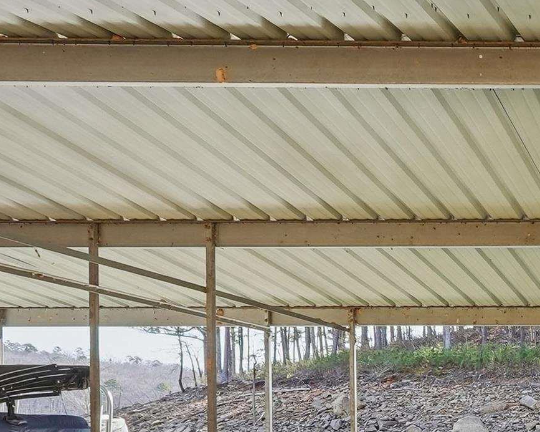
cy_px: 472
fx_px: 831
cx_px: 762
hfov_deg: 27.6
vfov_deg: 26.8
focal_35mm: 52
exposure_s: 1/500
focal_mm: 16
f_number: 9
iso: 640
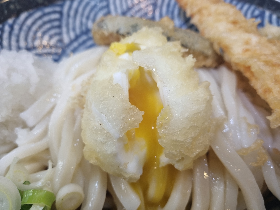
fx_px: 210
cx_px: 140
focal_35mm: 26
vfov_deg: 53.1
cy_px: 105
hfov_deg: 67.3
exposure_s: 1/60
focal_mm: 5.4
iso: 200
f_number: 1.8
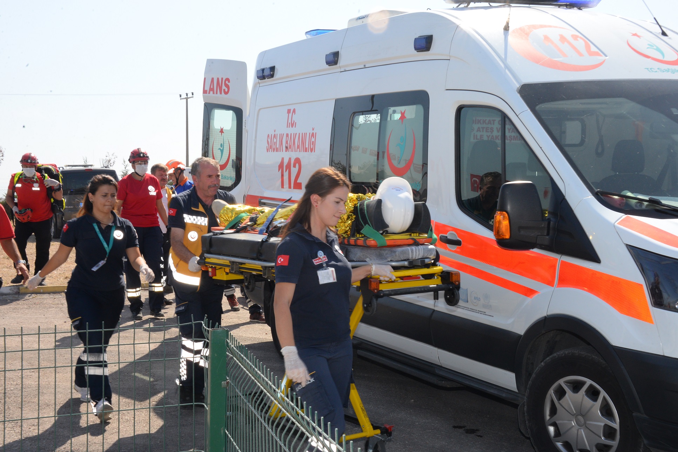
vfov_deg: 22.6
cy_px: 233
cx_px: 340
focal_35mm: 60
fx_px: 1130
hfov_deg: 33.4
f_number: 20
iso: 1000
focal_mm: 58
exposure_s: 1/200
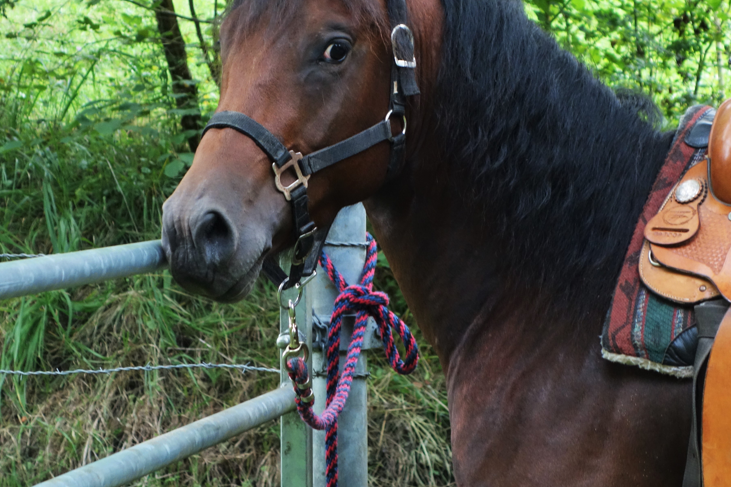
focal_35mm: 152
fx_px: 3086
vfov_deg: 9.0
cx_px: 399
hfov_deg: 13.5
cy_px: 135
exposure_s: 1/40
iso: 800
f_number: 4.9
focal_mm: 37.1
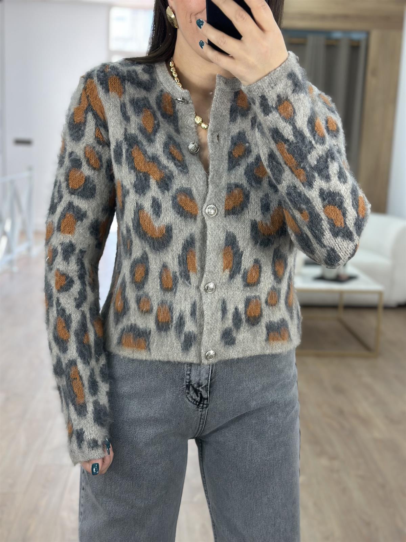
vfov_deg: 39.7
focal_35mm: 48
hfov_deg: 30.3
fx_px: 751
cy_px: 271
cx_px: 203
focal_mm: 6.86
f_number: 1.78
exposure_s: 1/100
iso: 80
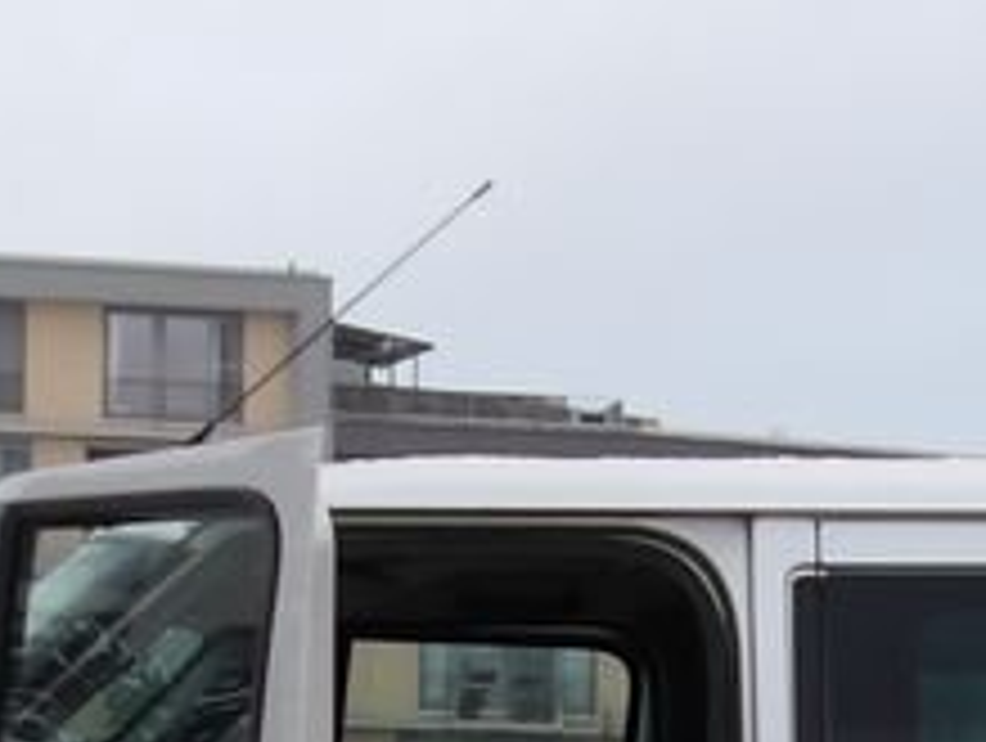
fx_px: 3595
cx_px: 995
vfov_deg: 11.1
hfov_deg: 15.3
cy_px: 1259
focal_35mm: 126
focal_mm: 4.9
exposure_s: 1/80
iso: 100
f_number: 3
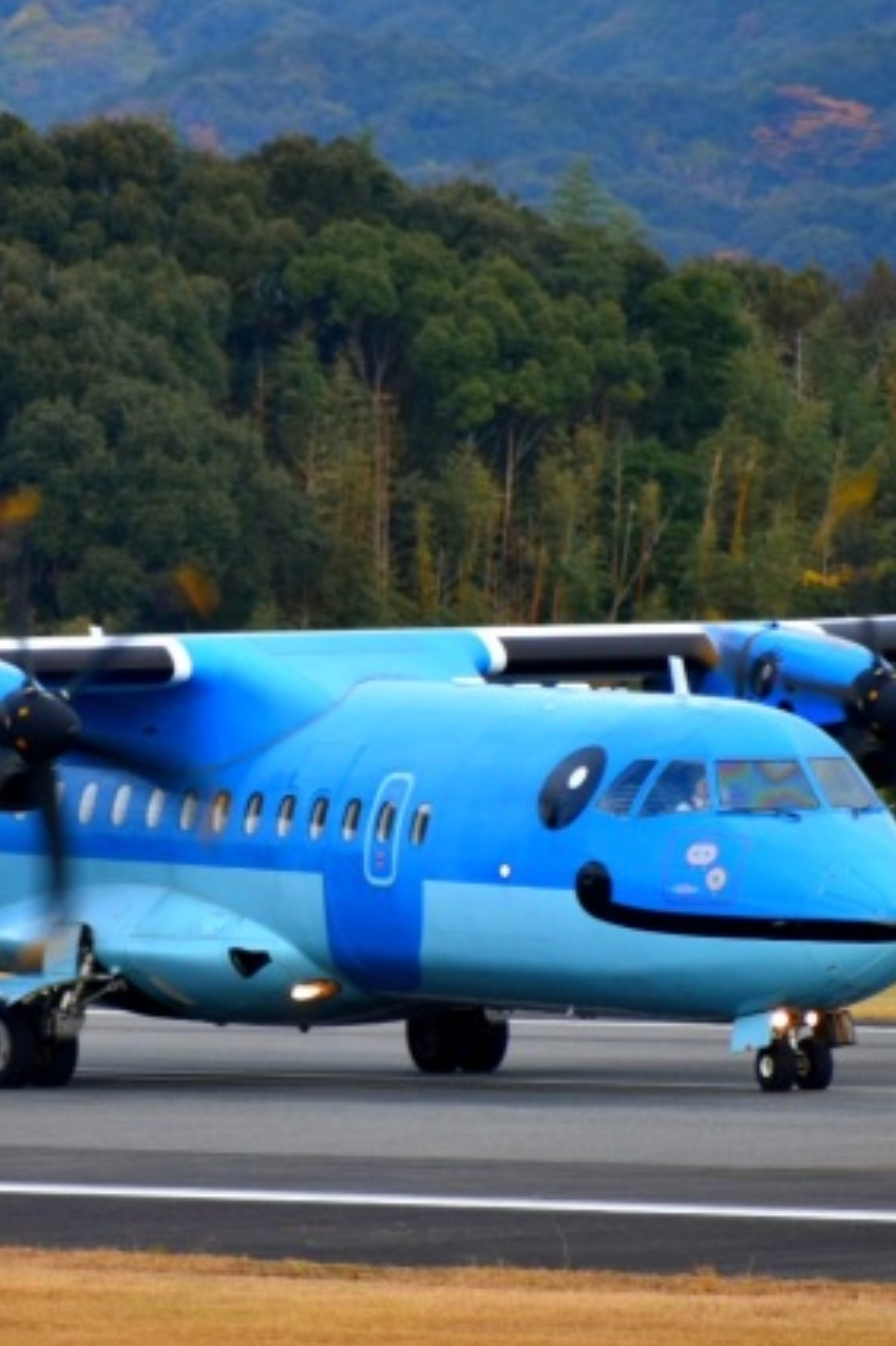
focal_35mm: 678
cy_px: 673
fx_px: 25331
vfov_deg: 3.0
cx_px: 92
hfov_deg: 2.0
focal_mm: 300
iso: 250
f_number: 6.3
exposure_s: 1/500
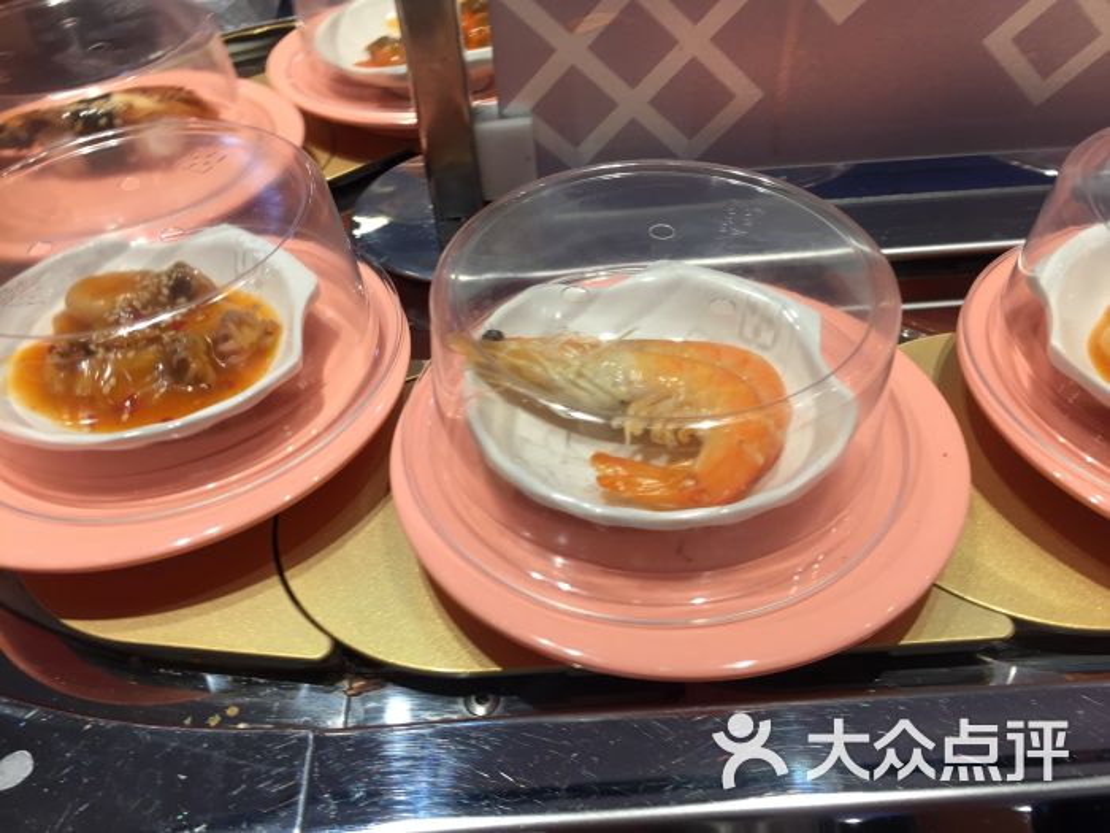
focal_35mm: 29
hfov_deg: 61.7
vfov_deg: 48.2
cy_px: 416
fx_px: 930
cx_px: 555
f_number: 2.2
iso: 40
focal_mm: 4.15
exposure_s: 1/50
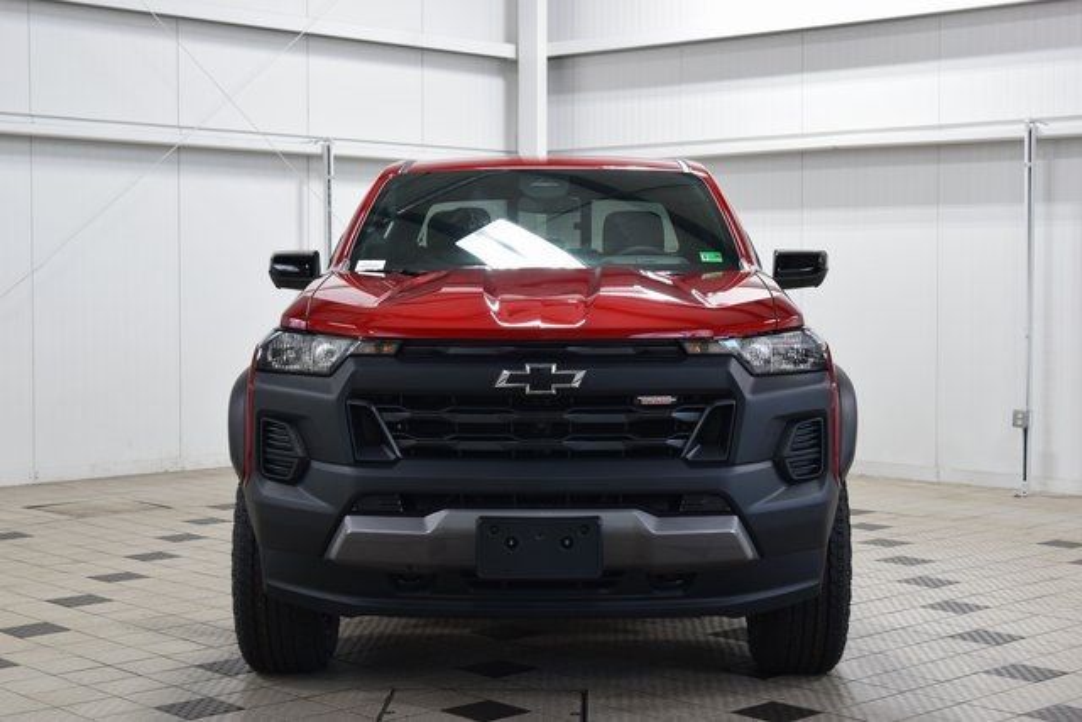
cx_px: 541
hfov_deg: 33.4
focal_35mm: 60
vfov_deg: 22.6
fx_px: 1804
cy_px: 361
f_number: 6.3
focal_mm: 40
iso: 450
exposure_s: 1/15
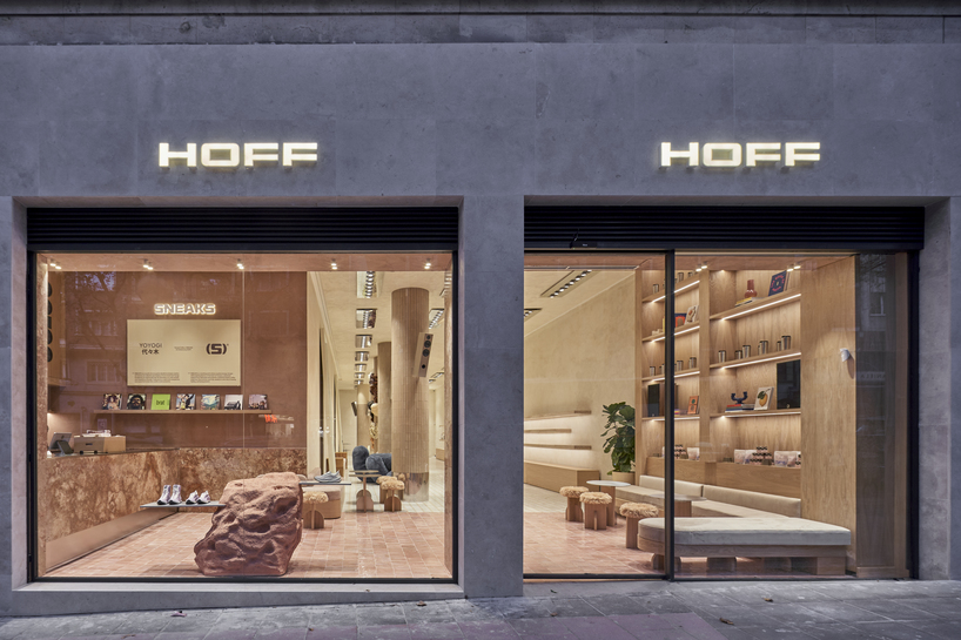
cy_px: 320
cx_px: 480
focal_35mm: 17
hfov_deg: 93.3
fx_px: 454
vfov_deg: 70.4
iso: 100
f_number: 11
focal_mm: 17
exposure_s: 1/3
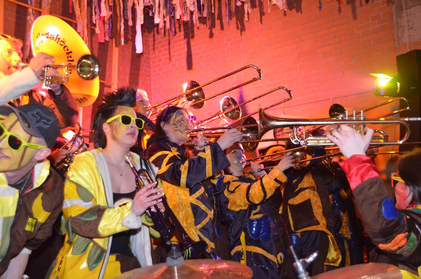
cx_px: 210
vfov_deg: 27.9
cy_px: 140
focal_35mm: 48
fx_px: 560
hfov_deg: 41.2
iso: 3200
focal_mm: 32
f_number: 4.2
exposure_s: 1/60
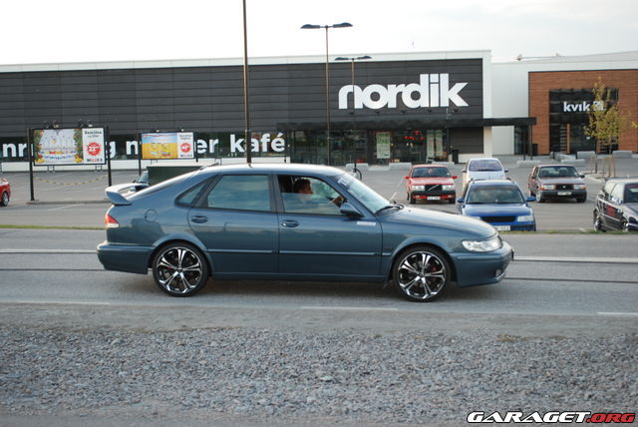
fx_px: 1011
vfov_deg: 23.8
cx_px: 319
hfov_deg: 35.0
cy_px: 214
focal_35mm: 57
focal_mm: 38
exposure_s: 1/50
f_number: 5.3
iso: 200
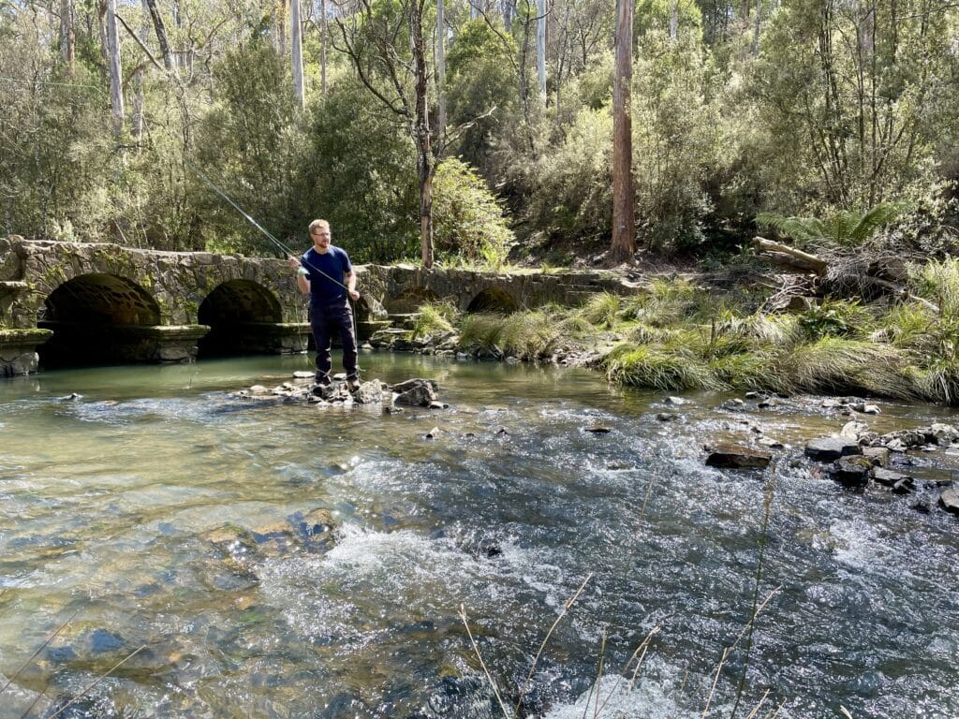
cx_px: 480
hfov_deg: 67.3
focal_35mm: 26
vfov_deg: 53.1
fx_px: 720
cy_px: 360
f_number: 1.6
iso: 32
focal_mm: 4.2
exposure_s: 1/384
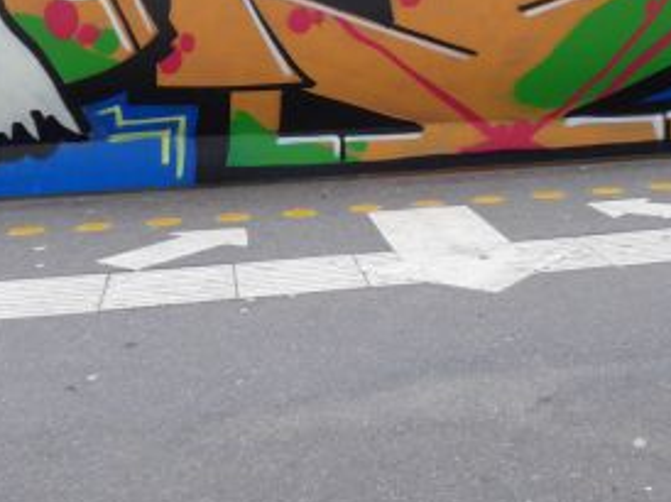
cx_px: 441
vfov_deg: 26.8
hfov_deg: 35.9
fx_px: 1026
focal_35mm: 53
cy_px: 77
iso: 400
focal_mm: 6
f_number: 2
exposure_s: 1/40
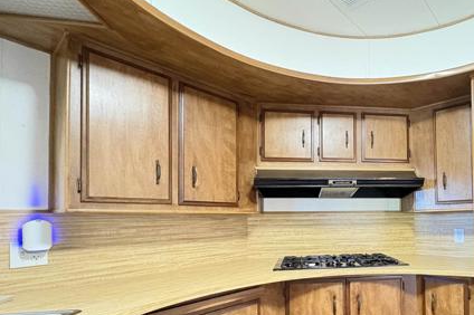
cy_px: 211
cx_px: 340
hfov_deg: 74.4
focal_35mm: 22
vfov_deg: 55.9
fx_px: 289
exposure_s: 1/30
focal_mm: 2.22
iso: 800
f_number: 2.2
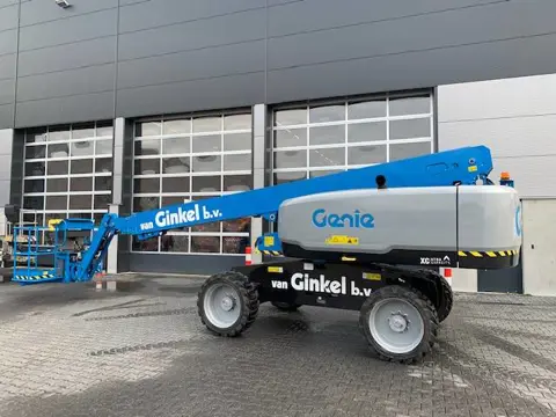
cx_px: 278
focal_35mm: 26
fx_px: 418
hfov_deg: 67.3
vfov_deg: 53.1
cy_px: 208
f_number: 1.8
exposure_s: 1/220
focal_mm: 4.25
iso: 25
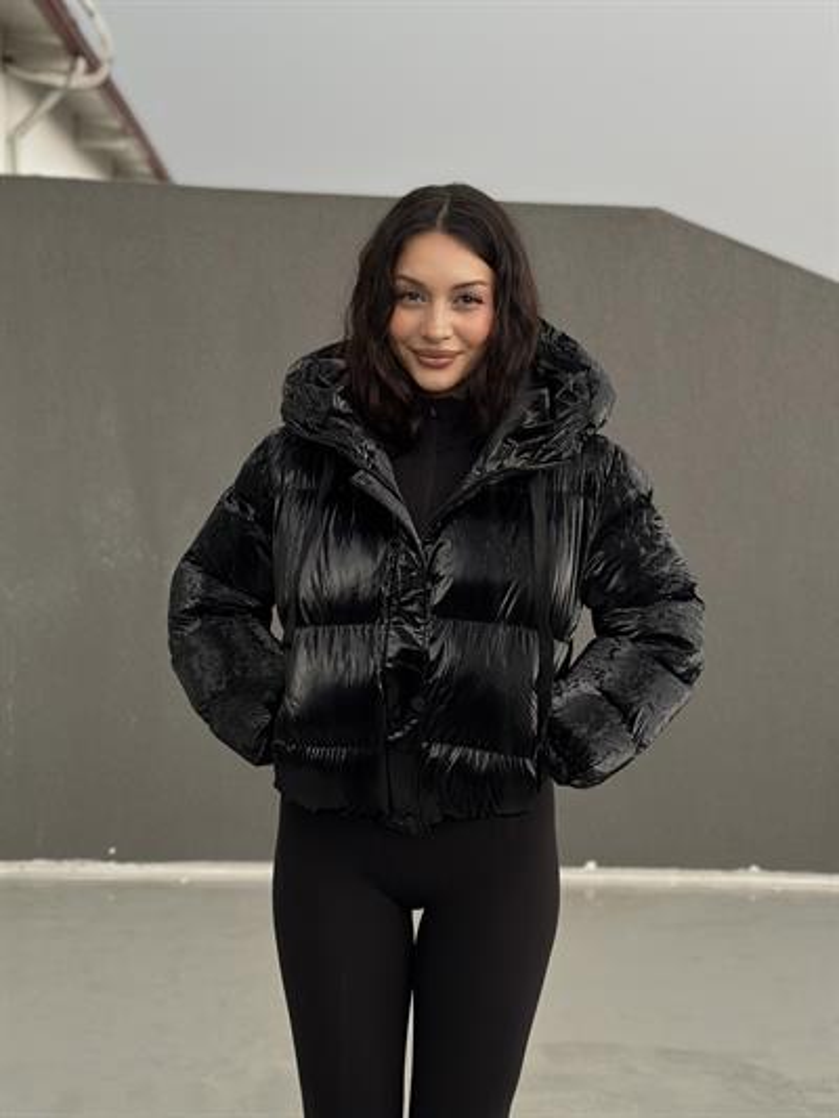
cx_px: 420
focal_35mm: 48
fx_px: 1551
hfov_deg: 30.3
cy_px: 559
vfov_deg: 39.6
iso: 125
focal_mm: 6.86
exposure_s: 1/60
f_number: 1.78
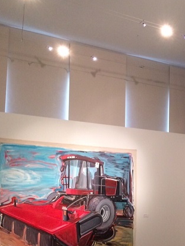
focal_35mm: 56
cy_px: 154
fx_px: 399
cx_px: 171
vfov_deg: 34.1
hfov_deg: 25.2
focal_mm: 4.15
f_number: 2.2
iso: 200
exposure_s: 1/30
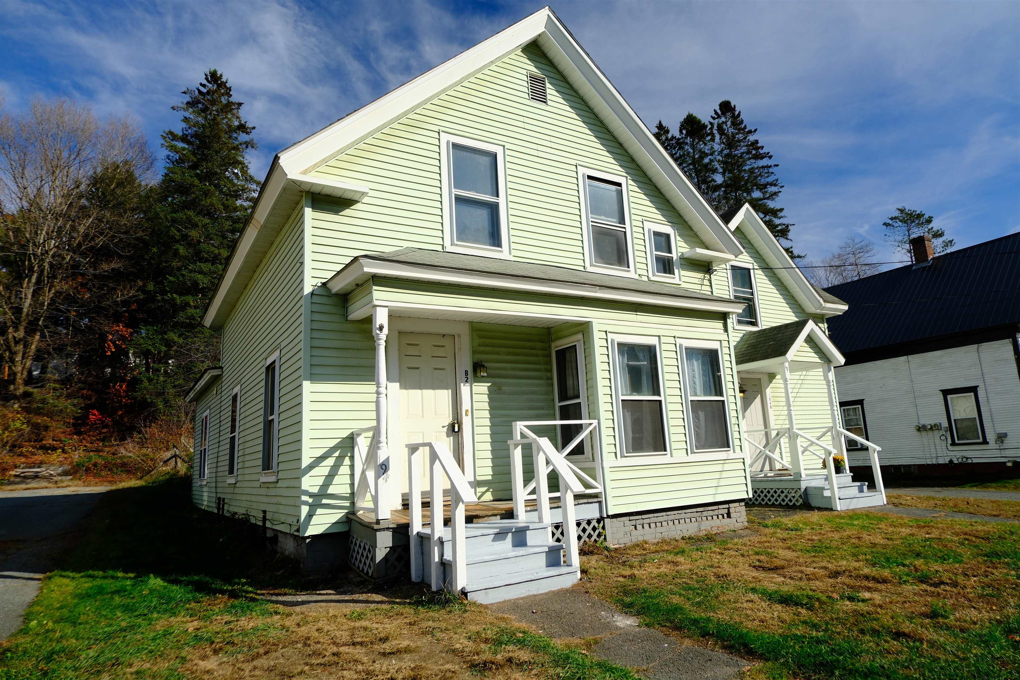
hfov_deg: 76.1
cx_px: 510
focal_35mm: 23
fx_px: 652
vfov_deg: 55.1
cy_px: 340
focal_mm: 15
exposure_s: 1/500
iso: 320
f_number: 5.6
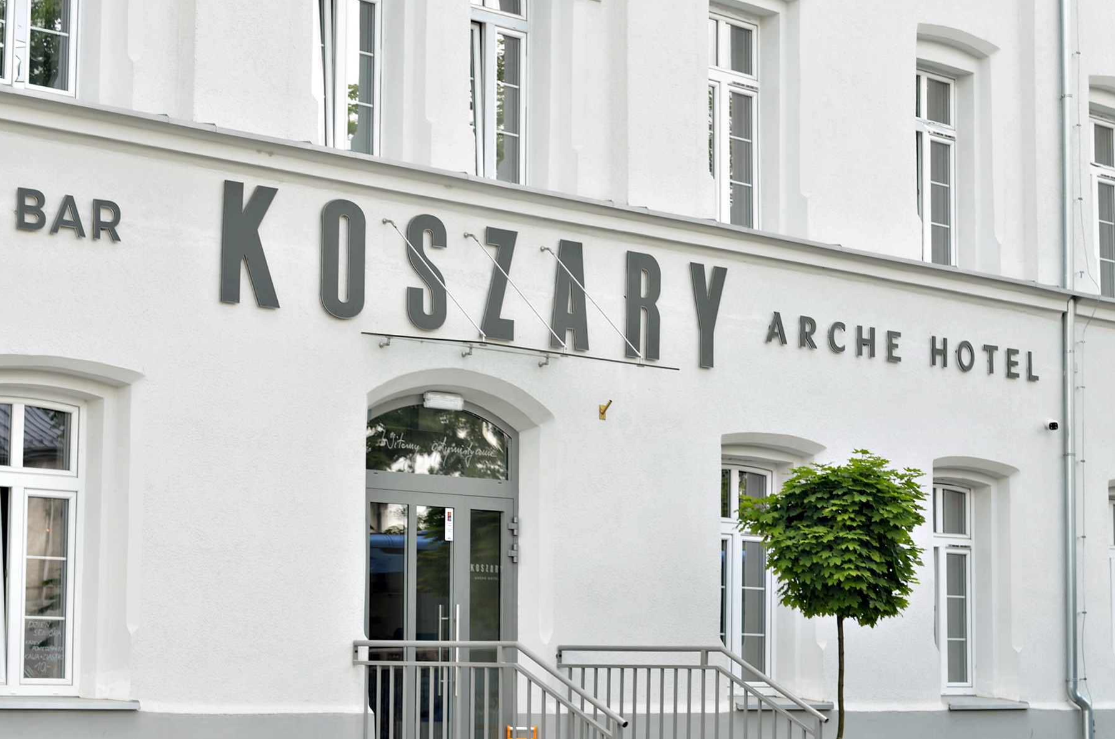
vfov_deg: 16.2
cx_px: 602
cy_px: 333
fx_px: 2596
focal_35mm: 84
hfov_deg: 24.2
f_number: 4.5
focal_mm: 50
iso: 100
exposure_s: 1/80
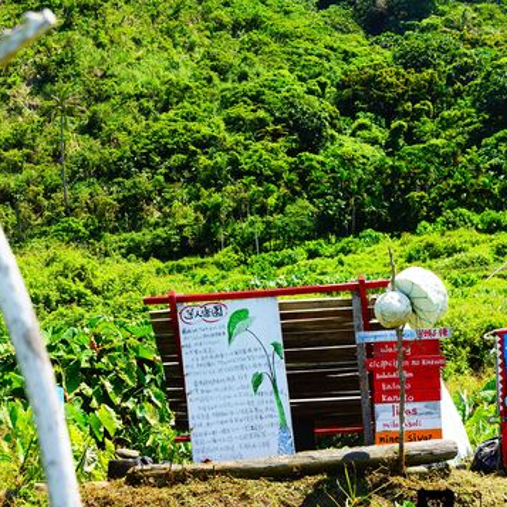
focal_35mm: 107
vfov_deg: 16.3
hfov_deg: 16.3
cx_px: 237
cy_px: 260
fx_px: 1773
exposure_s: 1/125
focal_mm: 50
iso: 100
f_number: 4.5
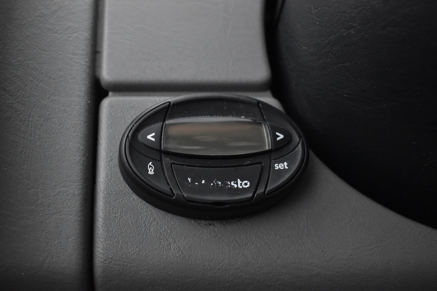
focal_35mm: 51
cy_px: 146
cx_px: 218
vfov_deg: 26.5
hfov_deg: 38.9
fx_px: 619
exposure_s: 1/25
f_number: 4.5
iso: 3200
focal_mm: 34
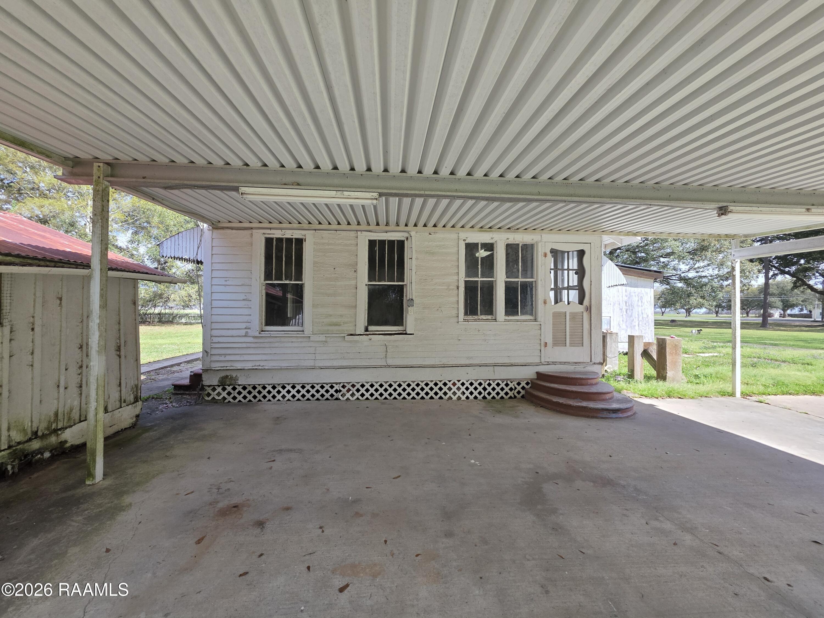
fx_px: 309
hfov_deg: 106.2
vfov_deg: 89.9
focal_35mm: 13
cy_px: 309
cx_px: 412
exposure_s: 1/2000
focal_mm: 2.2
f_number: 1.9
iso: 100
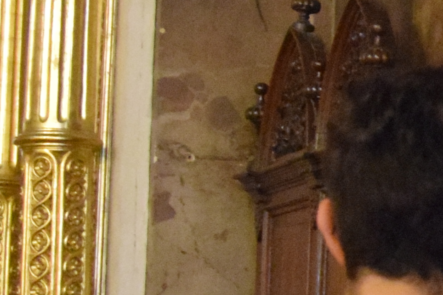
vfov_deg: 7.0
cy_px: 153
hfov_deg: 9.3
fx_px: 2412
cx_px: 1104
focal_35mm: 196
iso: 6400
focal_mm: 21
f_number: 3.8
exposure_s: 1/50
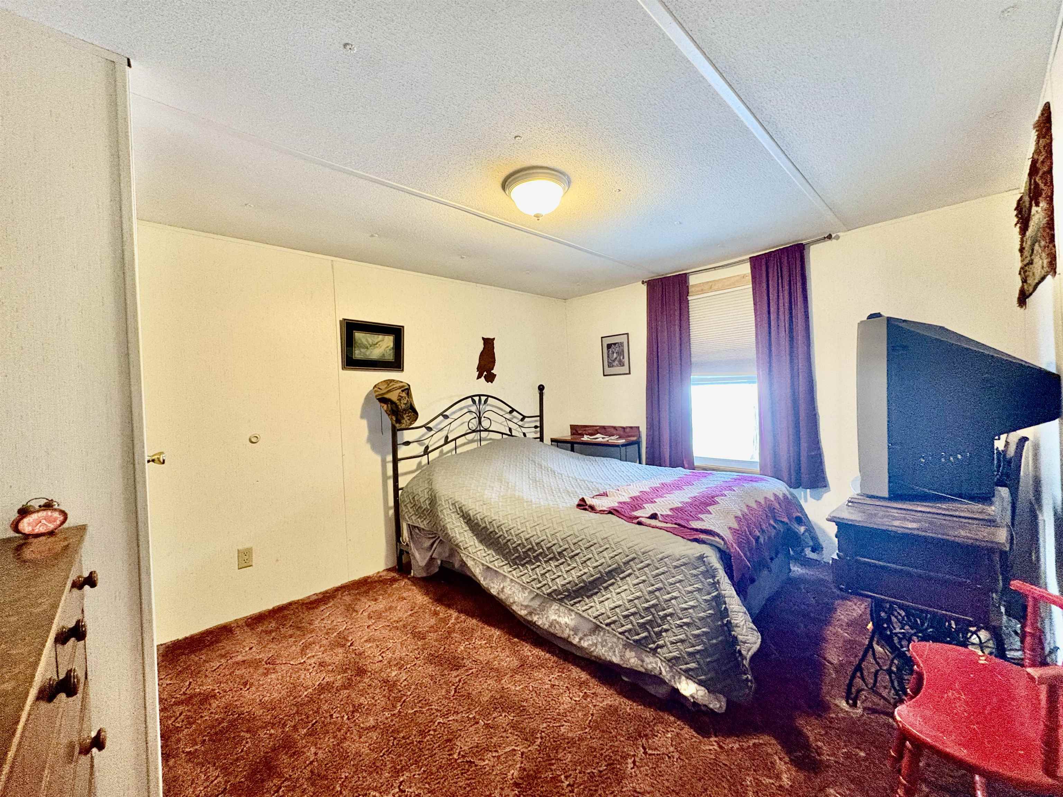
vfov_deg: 85.7
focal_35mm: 14
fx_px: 430
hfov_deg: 102.1
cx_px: 532
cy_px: 398
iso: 640
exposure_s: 1/60
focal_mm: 2.22
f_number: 2.2
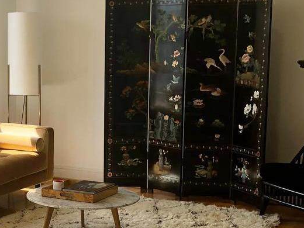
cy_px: 130
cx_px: -15
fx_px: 544
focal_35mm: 62
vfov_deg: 23.6
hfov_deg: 28.8
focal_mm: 3.99
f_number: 1.8
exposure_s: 1/219
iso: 20
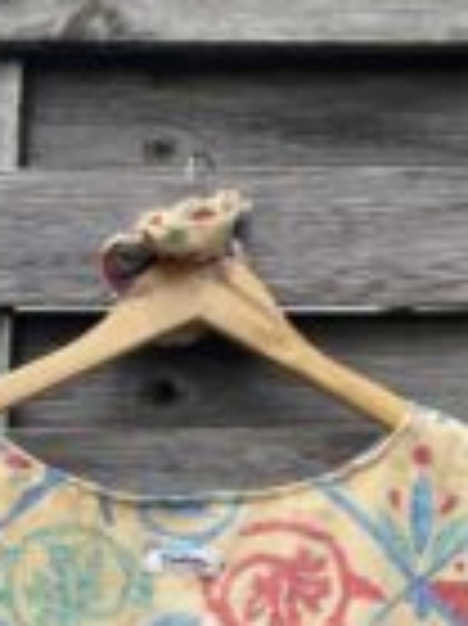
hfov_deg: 19.6
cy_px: 680
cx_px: 180
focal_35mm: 75
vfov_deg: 24.4
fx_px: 1354
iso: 50
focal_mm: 5.1
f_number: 1.6
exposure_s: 1/1957
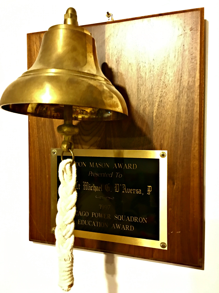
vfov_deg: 61.7
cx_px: 110
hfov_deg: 48.2
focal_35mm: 29
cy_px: 146
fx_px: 245
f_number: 2.2
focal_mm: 4.15
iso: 80
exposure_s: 1/4
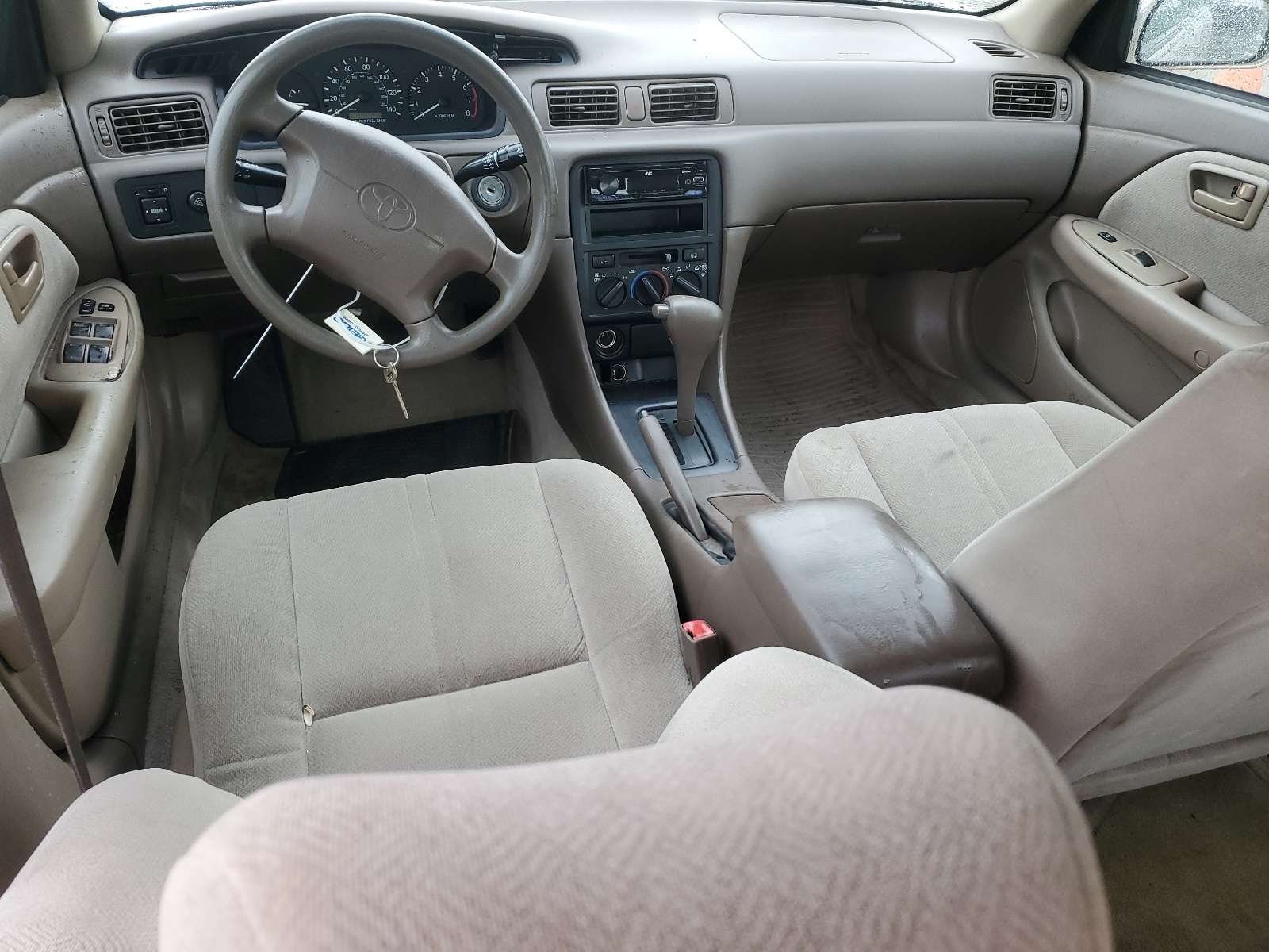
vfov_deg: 53.1
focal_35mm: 26
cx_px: 634
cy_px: 476
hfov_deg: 67.3
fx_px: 953
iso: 82
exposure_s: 1/120
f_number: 1.5
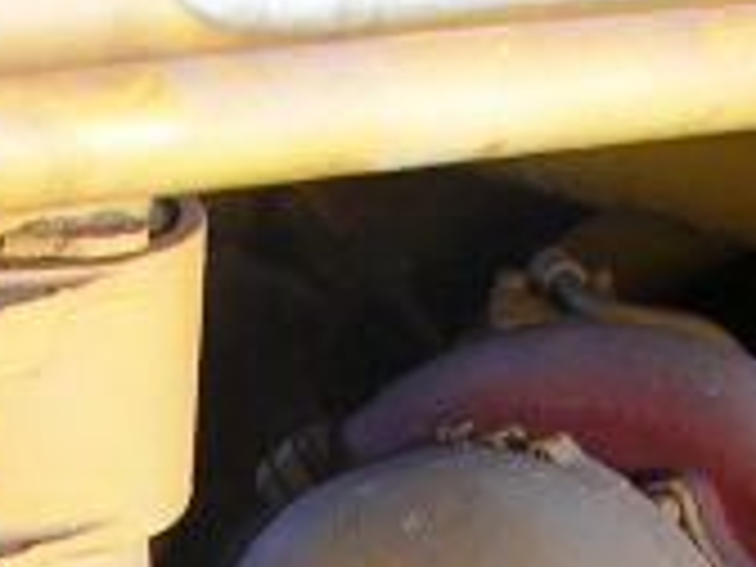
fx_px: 4652
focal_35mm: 213
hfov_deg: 9.2
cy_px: 1548
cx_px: 4
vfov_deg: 6.5
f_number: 2.8
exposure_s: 1/35.3
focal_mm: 5.8
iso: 50
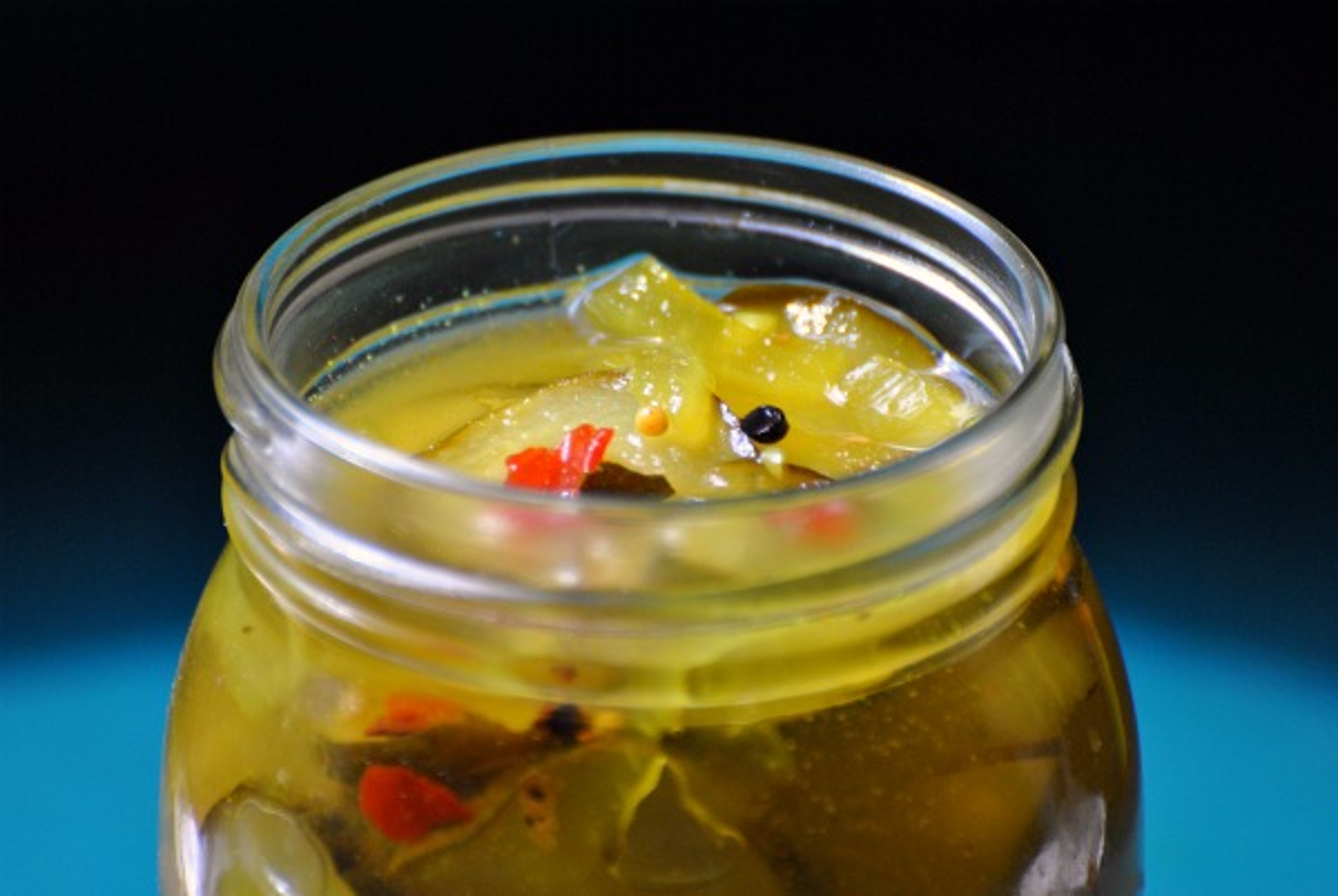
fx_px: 16749
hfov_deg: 4.6
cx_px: 669
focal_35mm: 450
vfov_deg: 3.1
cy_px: 448
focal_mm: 300
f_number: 5.6
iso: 400
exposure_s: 1/80
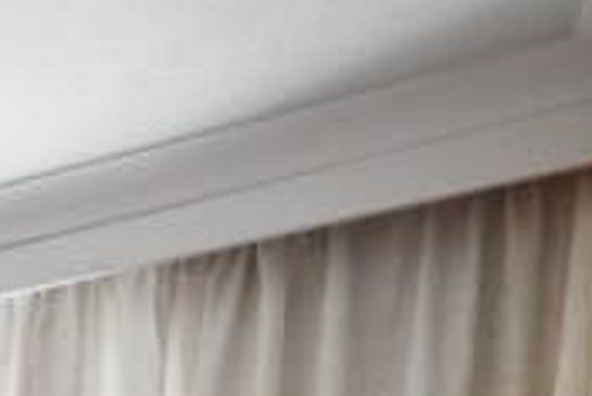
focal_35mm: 82
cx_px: -825
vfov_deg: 12.8
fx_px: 1350
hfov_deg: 15.0
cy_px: 953
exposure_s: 1/13
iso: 640
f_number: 8
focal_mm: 14
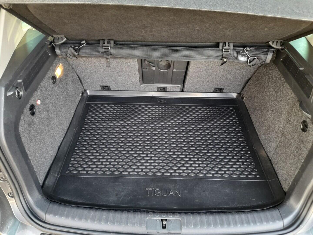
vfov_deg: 54.9
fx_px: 226
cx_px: 156
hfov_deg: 69.4
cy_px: 118
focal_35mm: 25
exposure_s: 1/50
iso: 200
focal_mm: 4.6
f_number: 2
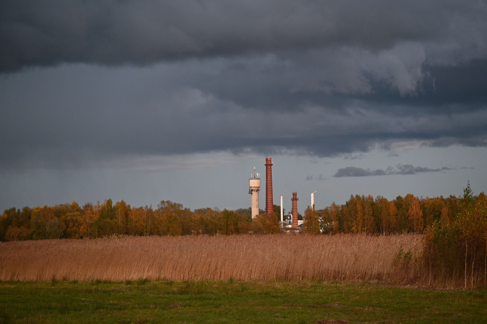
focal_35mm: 120
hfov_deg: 17.1
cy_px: 162
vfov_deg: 11.4
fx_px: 1622
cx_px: 244
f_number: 4
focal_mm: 120
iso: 1600
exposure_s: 1/100
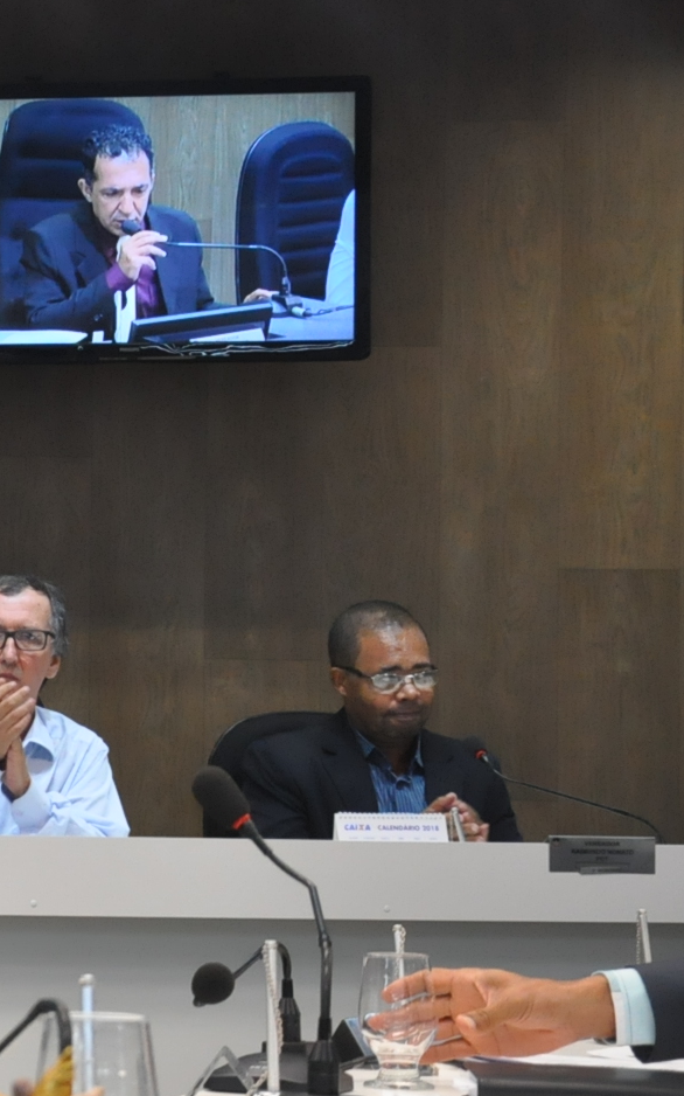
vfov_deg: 17.1
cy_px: 604
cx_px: -528
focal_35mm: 122
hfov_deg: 10.2
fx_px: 3645
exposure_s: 1/160
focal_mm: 35
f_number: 6.3
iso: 2000
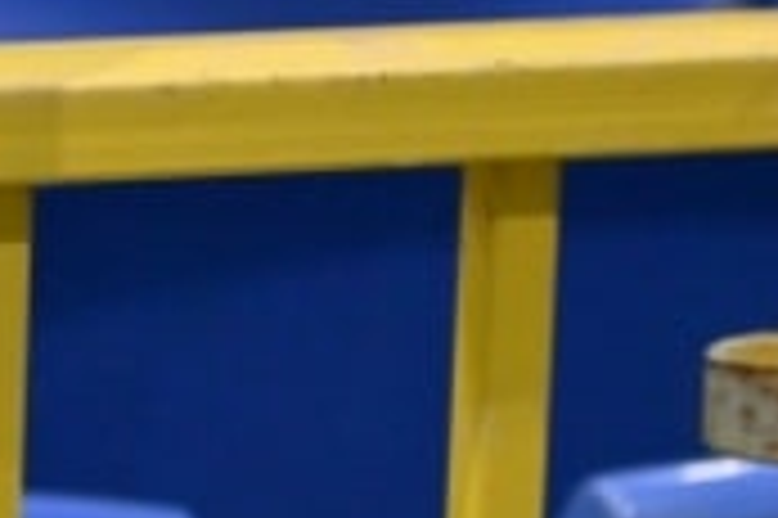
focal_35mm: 485
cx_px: -800
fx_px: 10471
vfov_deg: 2.8
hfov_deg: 4.2
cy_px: 520
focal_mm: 82
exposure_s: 1/160
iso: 400
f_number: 4
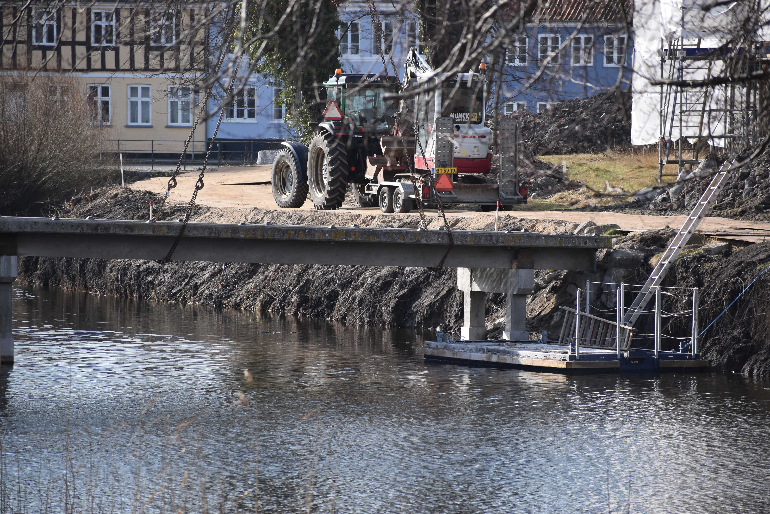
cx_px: 385
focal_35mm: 262
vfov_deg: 5.2
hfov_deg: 7.8
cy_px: 257
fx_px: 5616
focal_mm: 175
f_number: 5
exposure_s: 1/1250
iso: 400
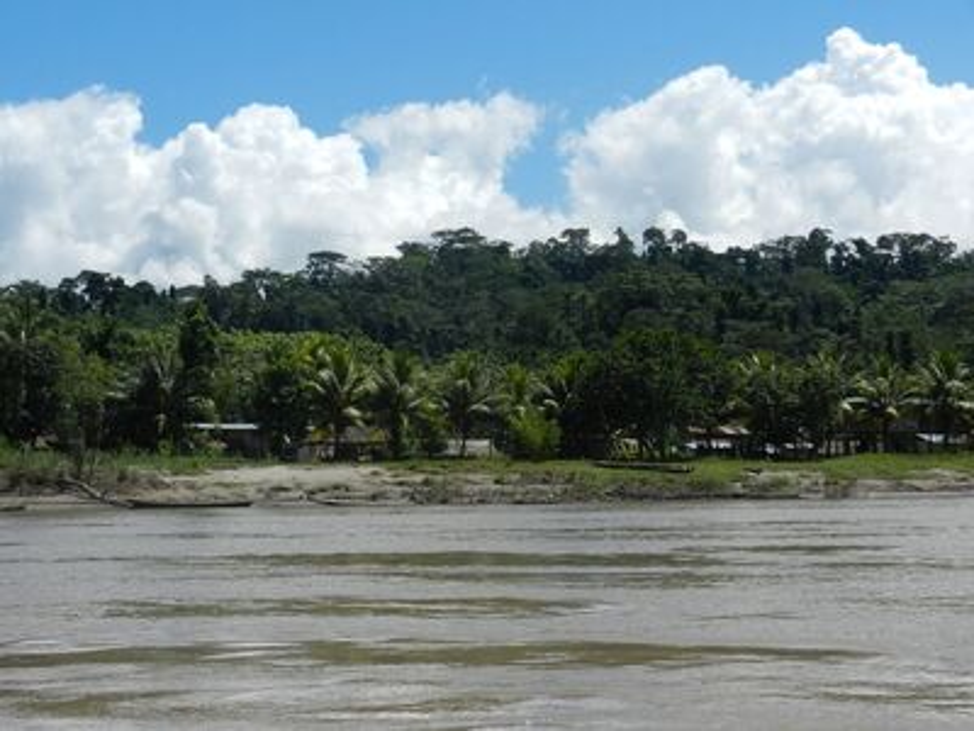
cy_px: 366
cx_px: 487
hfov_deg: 32.2
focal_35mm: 60
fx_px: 1688
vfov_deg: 24.4
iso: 160
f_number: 4.5
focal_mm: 10.9
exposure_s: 1/1600
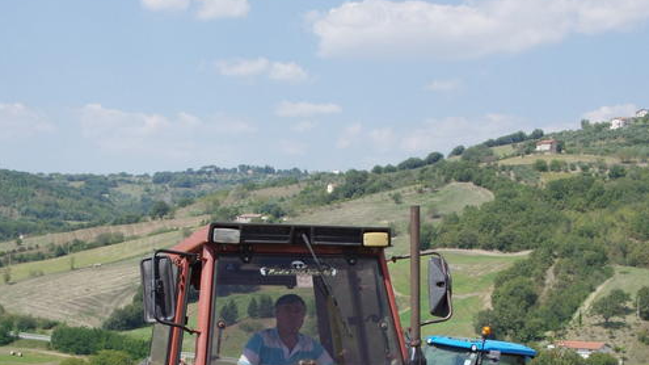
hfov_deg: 29.0
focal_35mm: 73
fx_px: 1256
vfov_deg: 16.3
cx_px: 324
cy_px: 326
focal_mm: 31
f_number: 11
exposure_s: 1/320
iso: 640
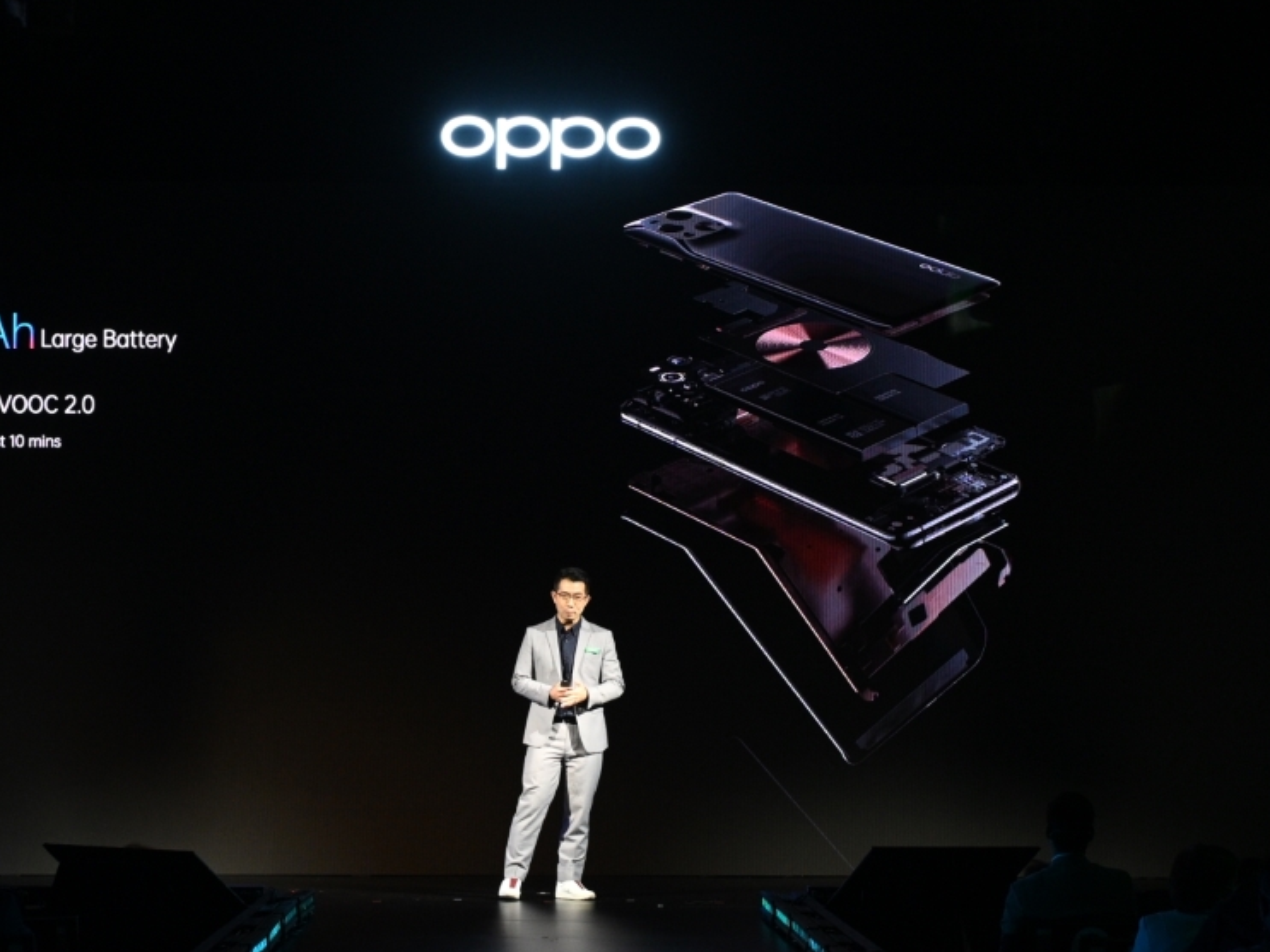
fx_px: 3668
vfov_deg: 14.8
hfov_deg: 19.6
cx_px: 559
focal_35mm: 100
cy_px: 525
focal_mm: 55
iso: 1600
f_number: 5.6
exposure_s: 1/100
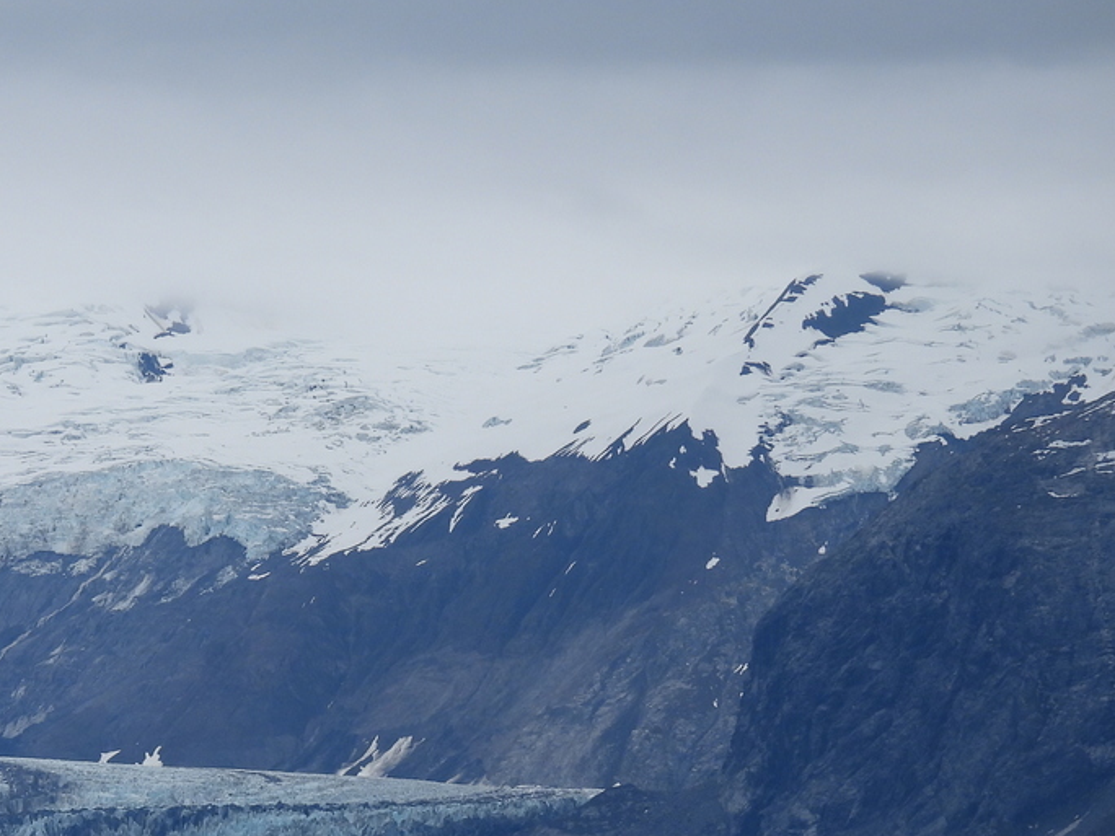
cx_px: 78
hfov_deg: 5.7
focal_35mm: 346
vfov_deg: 4.3
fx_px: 11145
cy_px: 746
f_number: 4.5
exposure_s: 1/640
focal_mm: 33
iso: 100
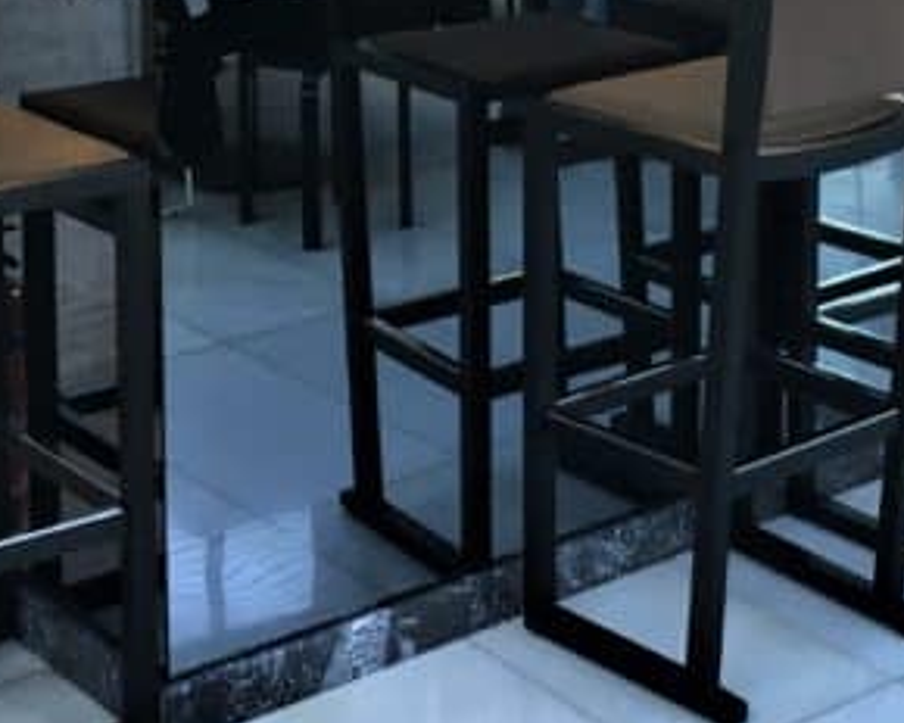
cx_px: 726
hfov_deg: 24.1
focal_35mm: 78
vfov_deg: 18.9
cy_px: -81
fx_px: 2087
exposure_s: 1/33
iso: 25
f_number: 2.2
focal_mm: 4.15
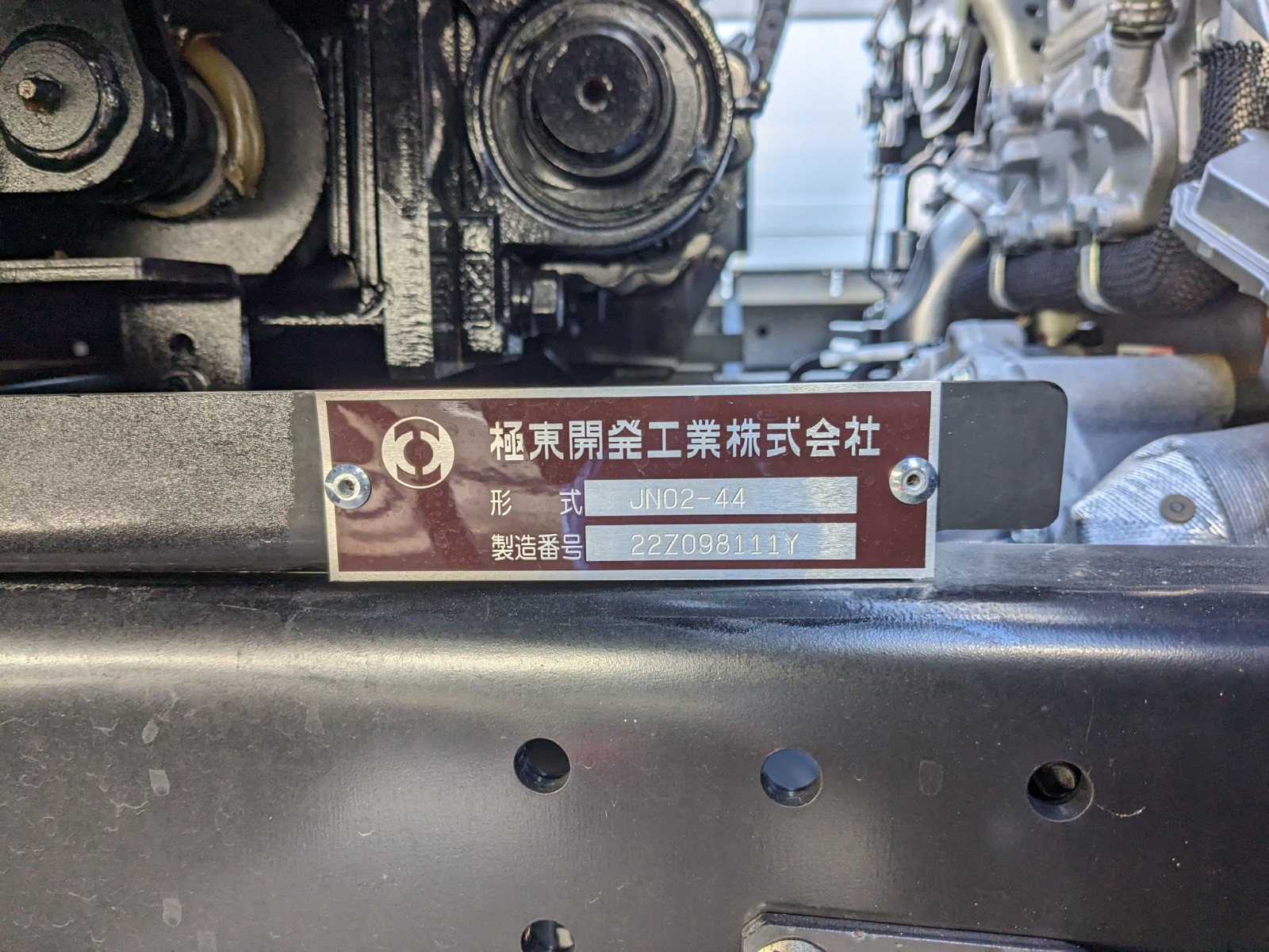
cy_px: 476
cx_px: 634
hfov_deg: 65.3
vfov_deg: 51.4
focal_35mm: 27
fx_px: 990
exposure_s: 1/150
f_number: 1.73
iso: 43
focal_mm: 4.38
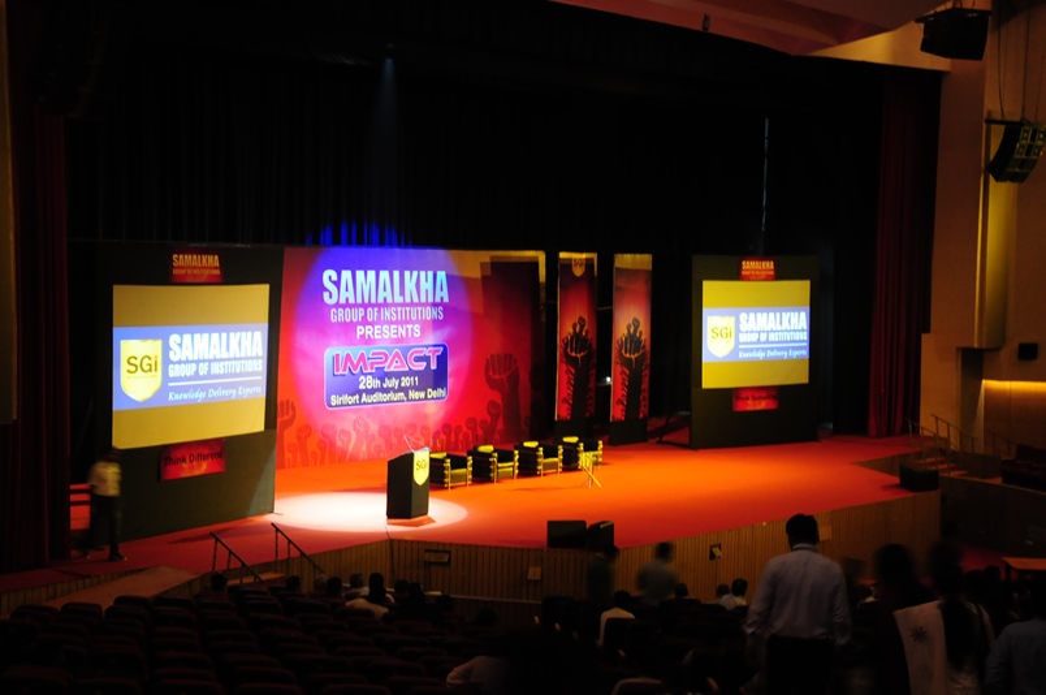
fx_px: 1654
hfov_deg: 35.1
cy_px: 348
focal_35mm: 57
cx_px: 523
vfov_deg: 23.7
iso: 1250
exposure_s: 1/4
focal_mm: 38
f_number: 5.6
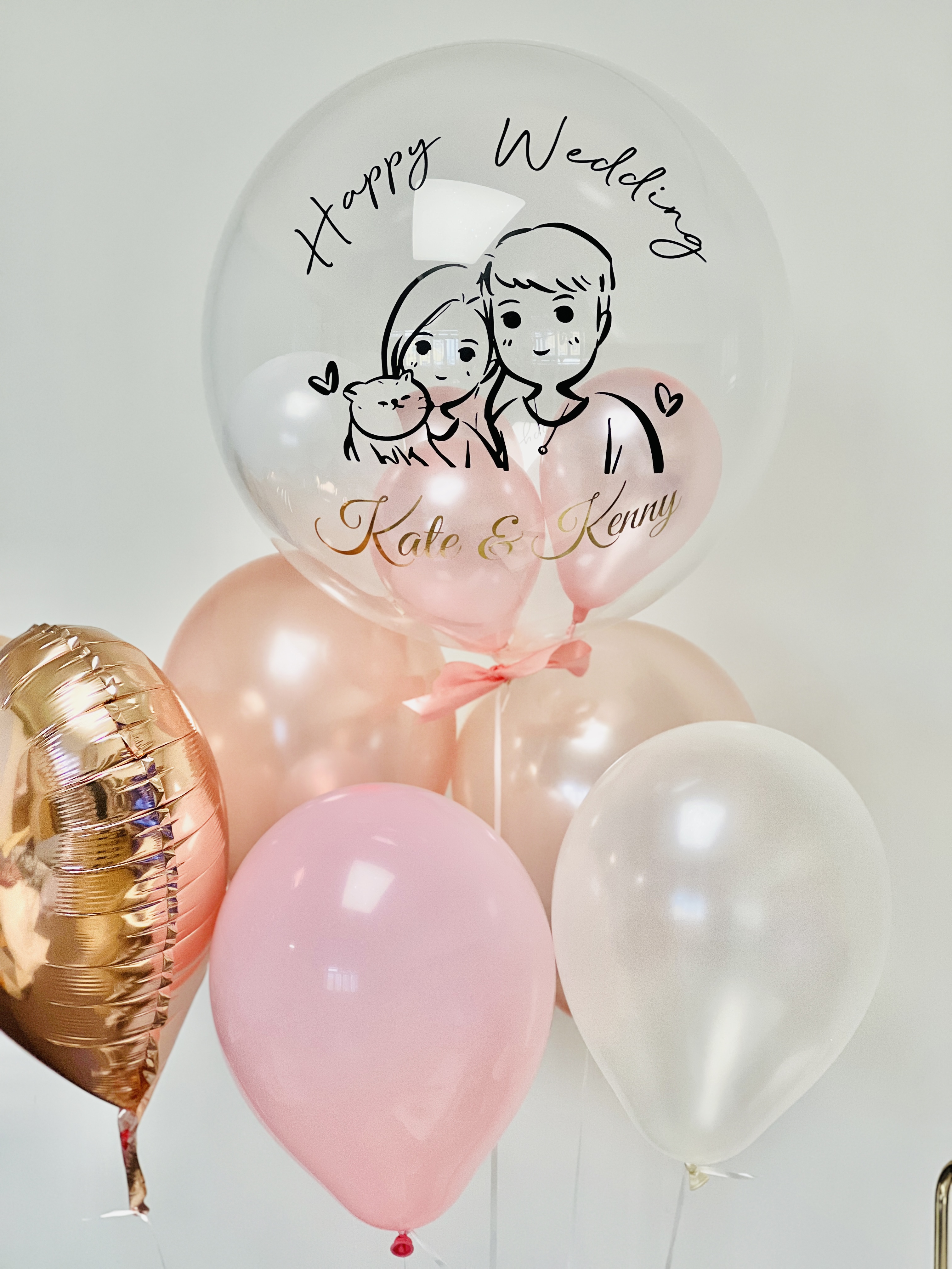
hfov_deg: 19.1
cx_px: 476
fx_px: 2824
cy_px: 634
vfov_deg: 25.3
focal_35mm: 77
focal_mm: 9
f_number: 2.8
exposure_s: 1/100
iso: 200
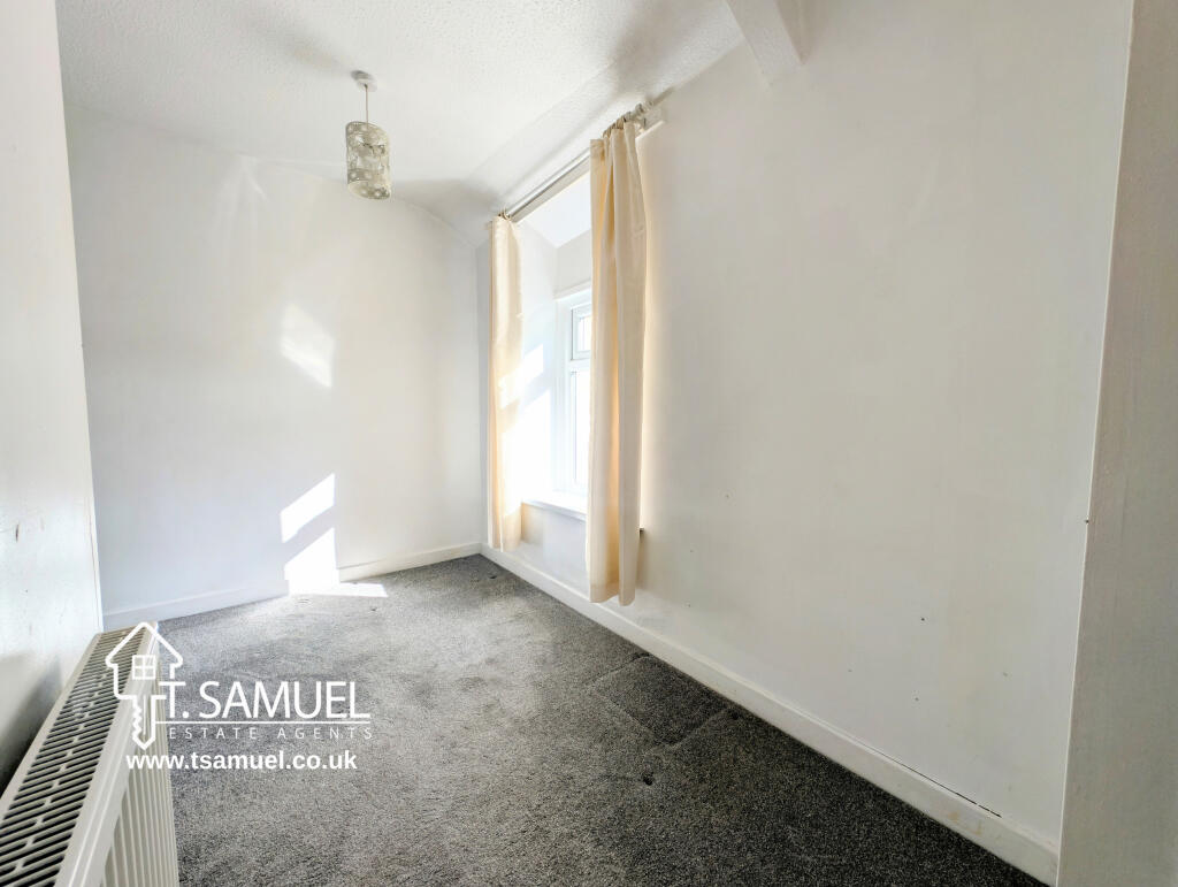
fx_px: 409
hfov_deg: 110.5
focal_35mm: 12
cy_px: 444
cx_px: 589
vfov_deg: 94.6
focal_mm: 2.23
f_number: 1.95
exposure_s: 1/770
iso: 59
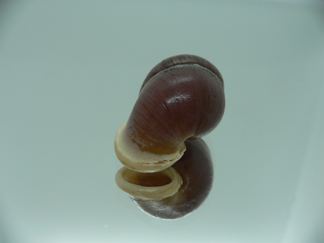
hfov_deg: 52.6
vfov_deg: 40.7
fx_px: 328
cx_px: 162
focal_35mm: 35
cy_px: 122
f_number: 2.8
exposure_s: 1/60
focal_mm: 4.6
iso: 80
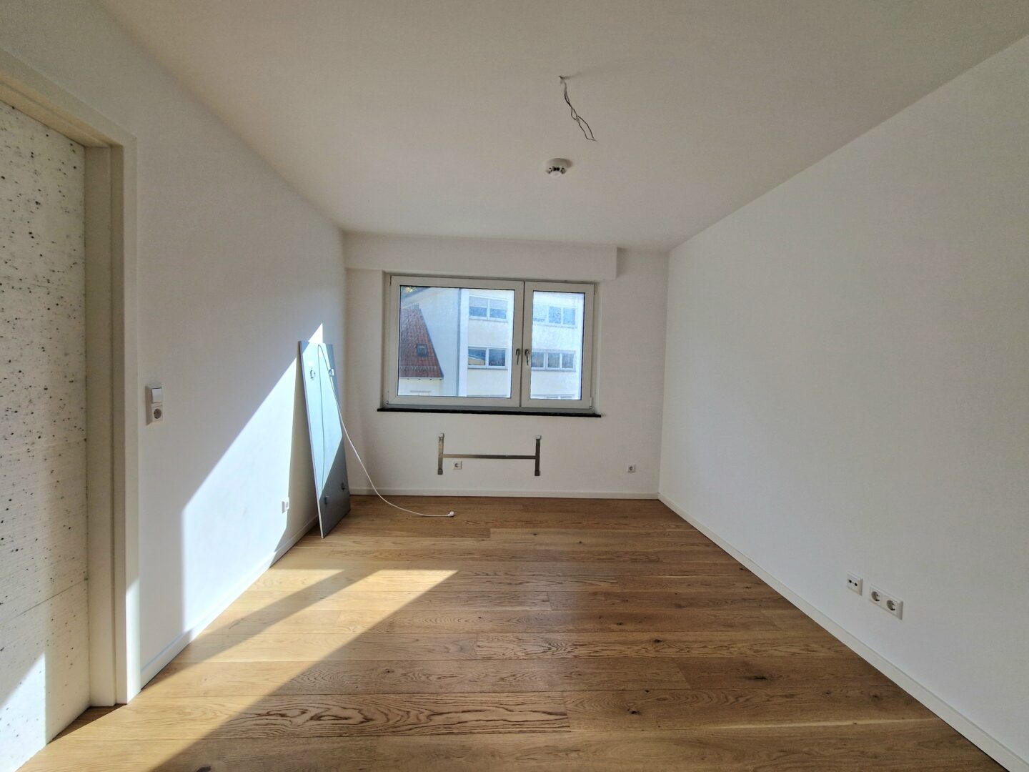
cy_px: 386
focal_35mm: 13
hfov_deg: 106.2
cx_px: 514
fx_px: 386
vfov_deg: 89.9
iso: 50
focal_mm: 2.2
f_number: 2.2
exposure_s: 1/1111
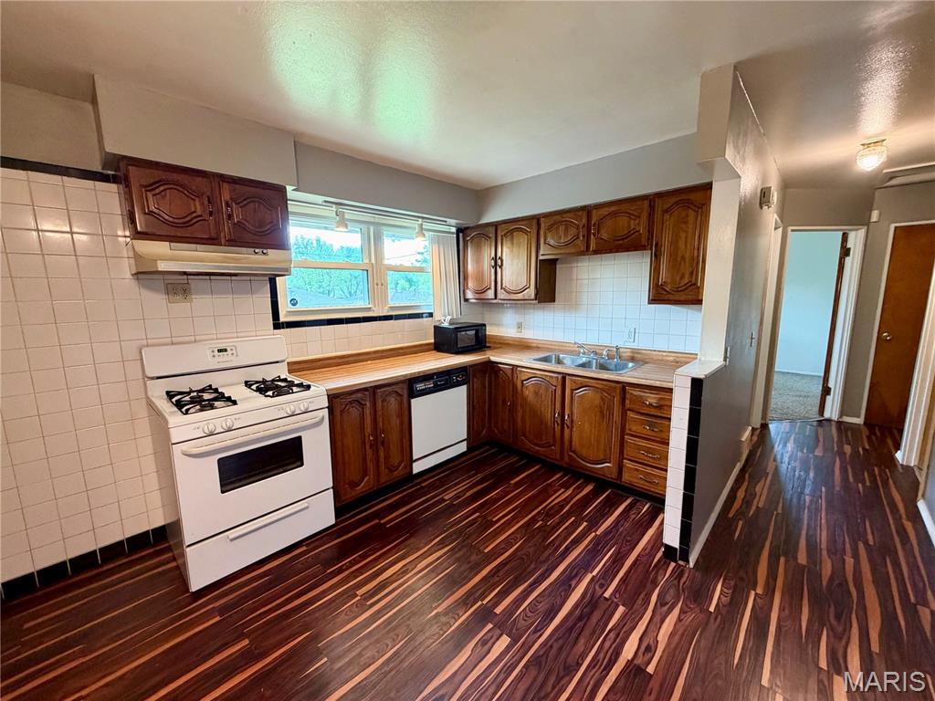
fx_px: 378
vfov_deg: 85.7
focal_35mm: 14
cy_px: 350
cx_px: 468
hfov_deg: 102.1
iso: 250
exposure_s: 1/60
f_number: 2.2
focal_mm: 2.22
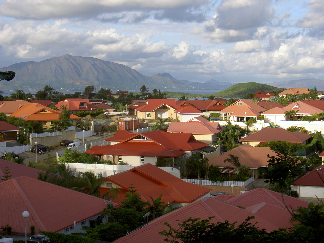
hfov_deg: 28.2
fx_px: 646
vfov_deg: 21.3
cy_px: 122
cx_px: 162
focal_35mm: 69
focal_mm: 14.2
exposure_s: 1/160
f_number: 6.1
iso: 50
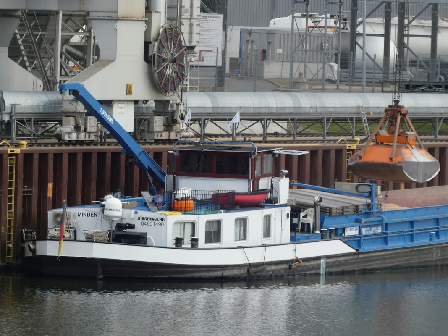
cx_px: 224
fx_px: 6017
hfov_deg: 4.3
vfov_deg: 3.2
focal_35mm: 465
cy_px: 168
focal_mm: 83.4
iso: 80
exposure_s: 1/125
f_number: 6
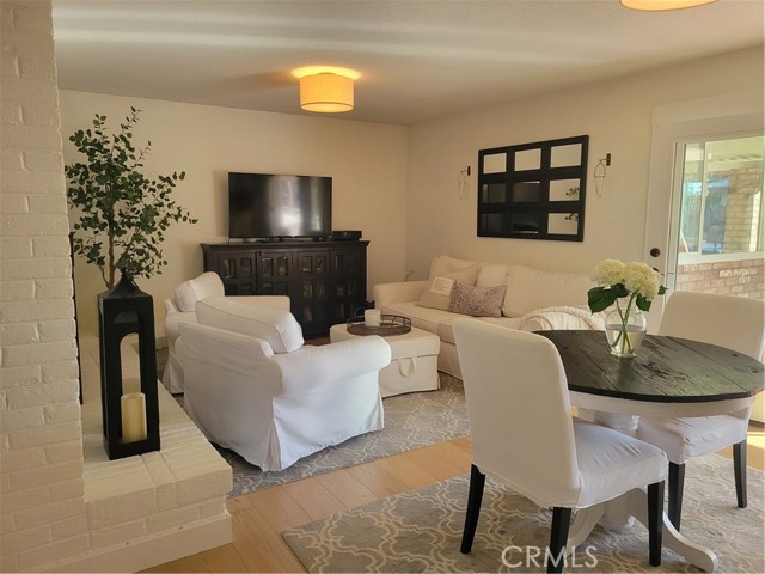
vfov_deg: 53.1
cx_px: 382
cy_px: 287
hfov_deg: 67.3
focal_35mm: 26
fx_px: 575
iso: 320
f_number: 1.8
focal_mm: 5.4
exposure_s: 1/120
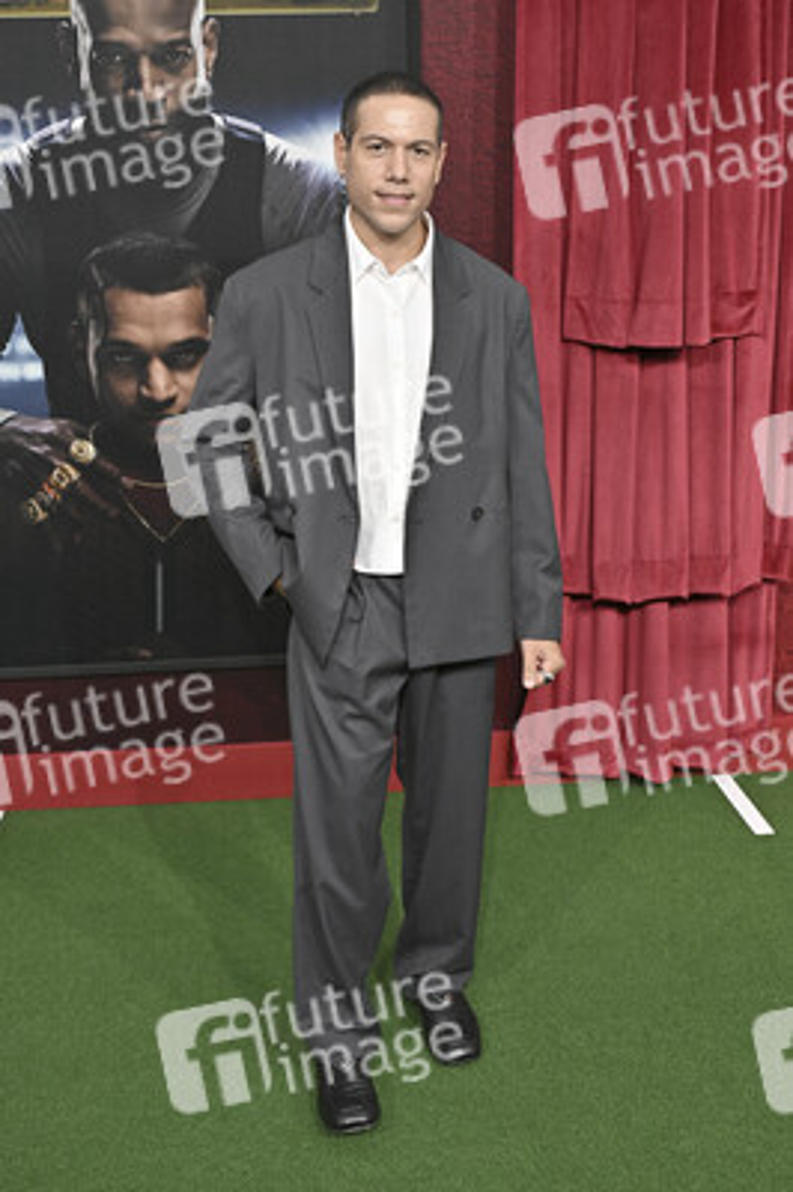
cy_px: 596
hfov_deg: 37.8
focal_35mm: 35
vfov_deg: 54.5
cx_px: 396
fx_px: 1158
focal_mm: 35
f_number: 7.1
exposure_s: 1/400
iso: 320
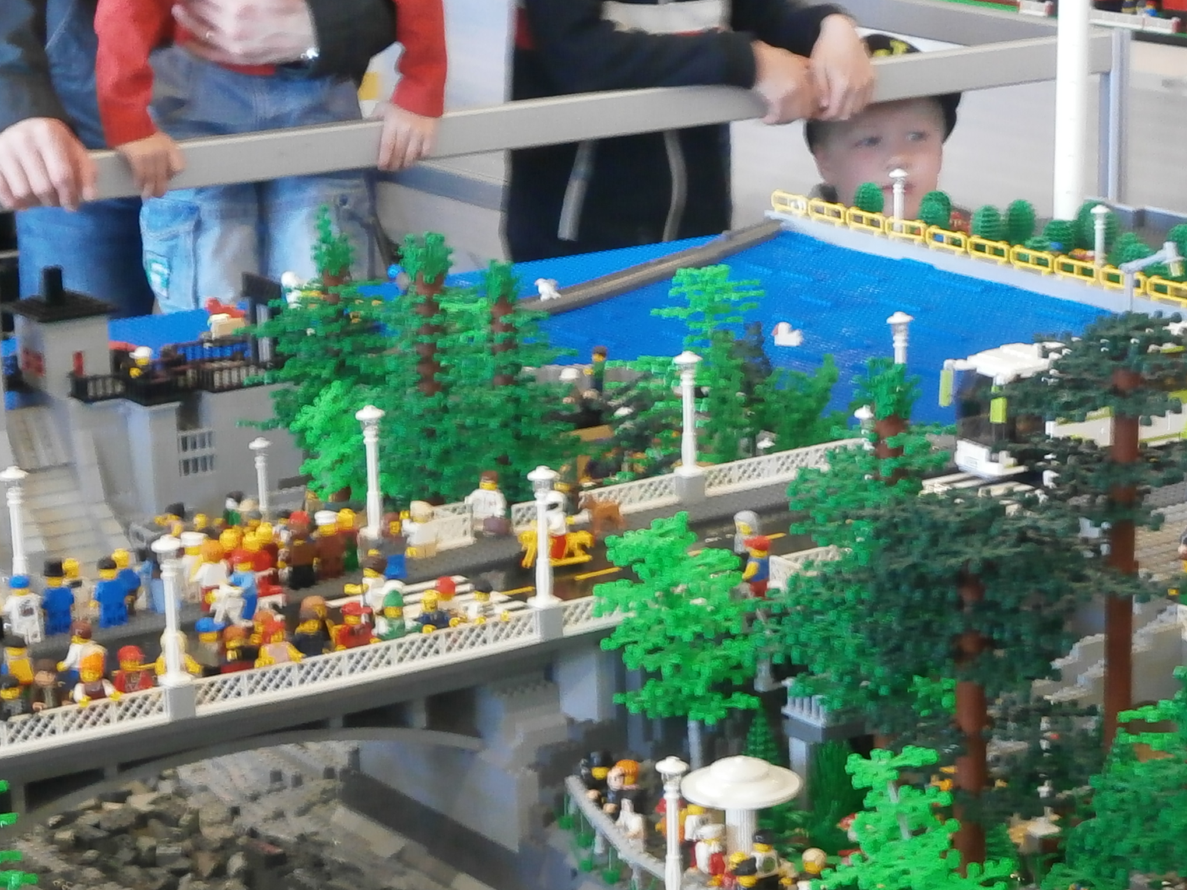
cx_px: 677
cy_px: 796
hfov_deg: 19.8
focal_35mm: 99
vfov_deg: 14.8
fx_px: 3395
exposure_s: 1/10
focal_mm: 8.3
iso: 200
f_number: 3.4
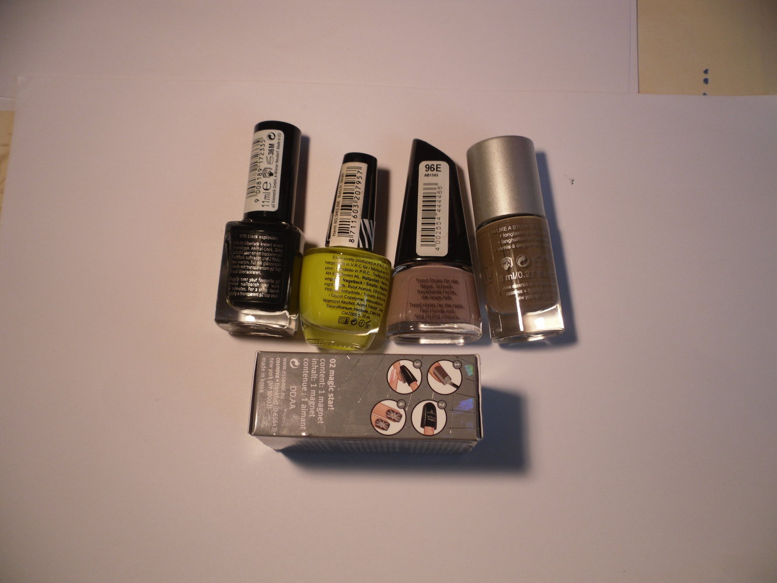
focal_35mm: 45
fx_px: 1010
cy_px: 292
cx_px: 388
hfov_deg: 42.1
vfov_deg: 32.2
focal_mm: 6.3
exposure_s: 1/58
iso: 100
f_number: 3.5
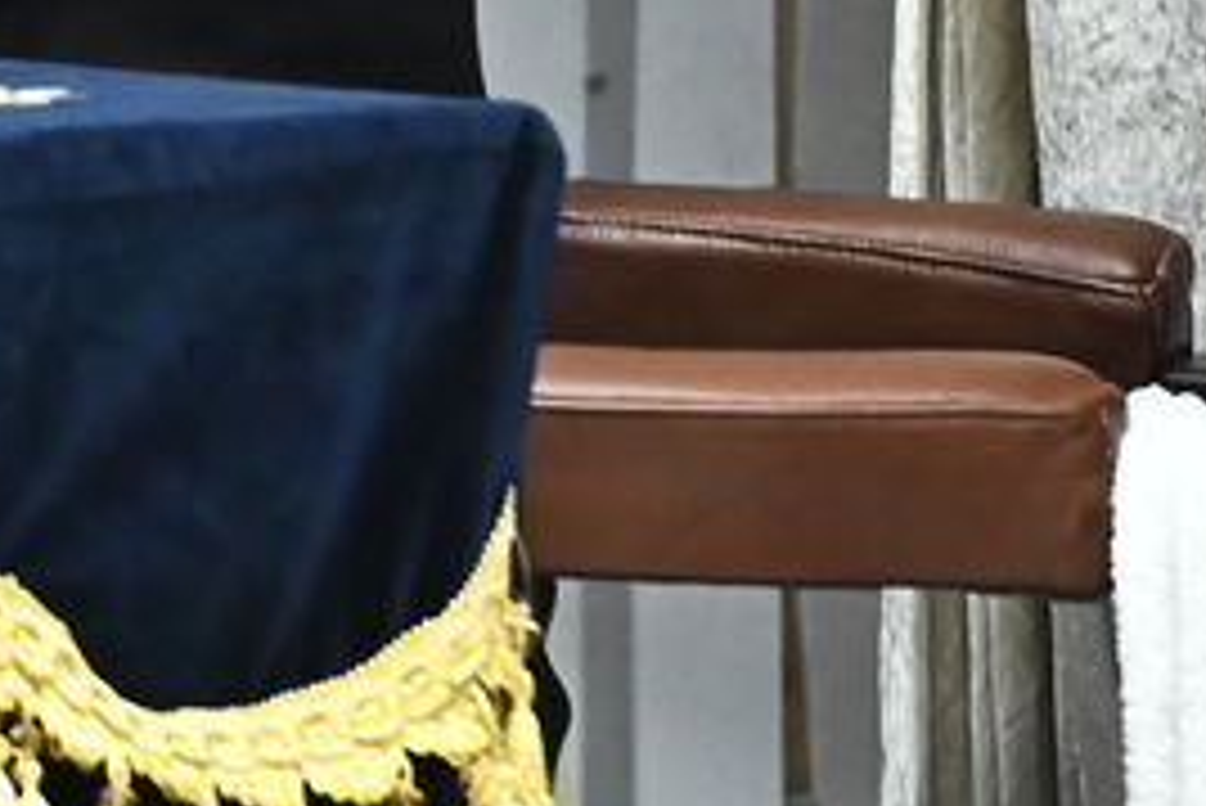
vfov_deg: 1.3
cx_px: -1336
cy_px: -905
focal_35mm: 1044
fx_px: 34991
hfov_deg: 2.0
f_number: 7.1
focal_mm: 200
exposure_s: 1/200
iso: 3200
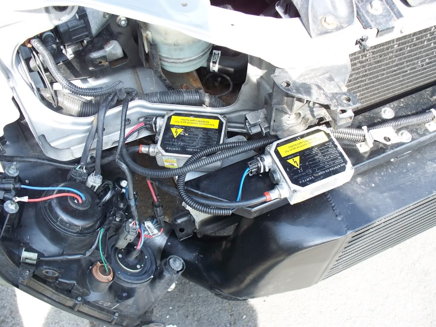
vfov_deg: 39.7
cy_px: 164
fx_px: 453
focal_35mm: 36
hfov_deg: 51.4
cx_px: 218
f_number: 2.8
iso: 80
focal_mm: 7.54
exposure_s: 1/100
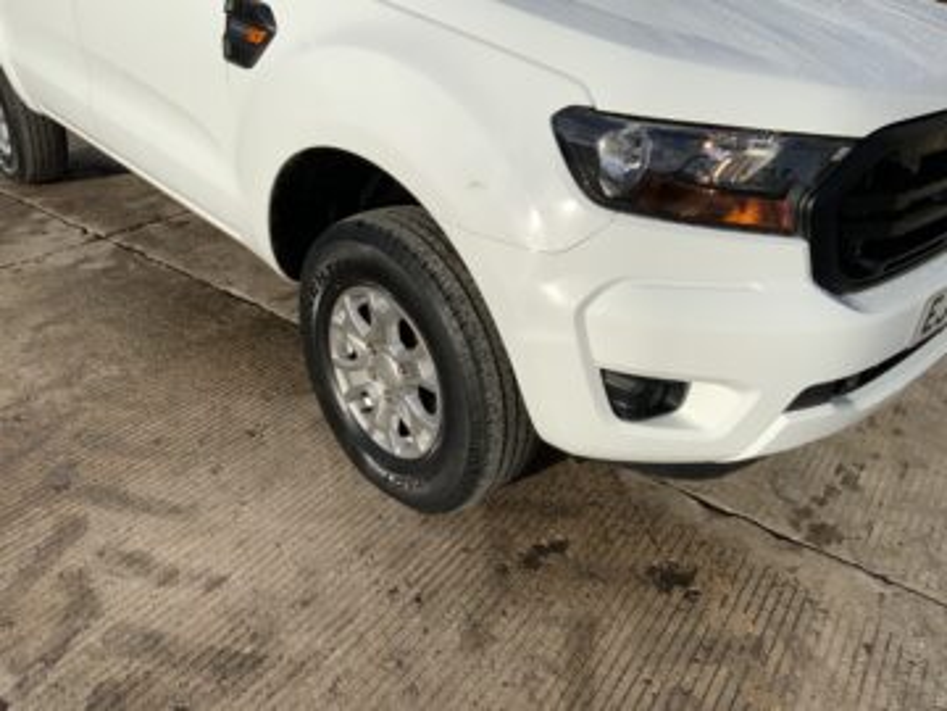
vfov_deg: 48.2
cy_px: 356
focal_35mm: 29
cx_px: 474
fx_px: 793
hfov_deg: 61.7
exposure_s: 1/3534
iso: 20
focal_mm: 3
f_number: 1.8
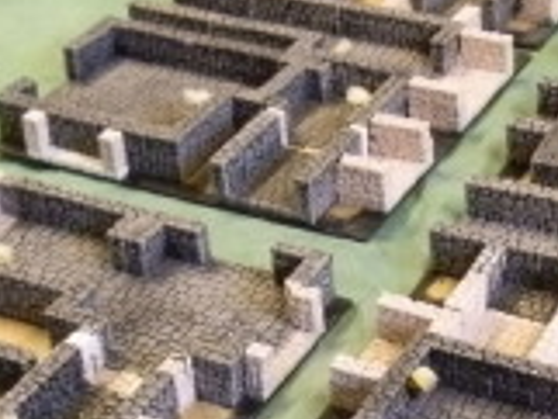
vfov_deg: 15.2
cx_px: 426
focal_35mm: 93
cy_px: 537
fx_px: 1500
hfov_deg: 20.9
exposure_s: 1/25
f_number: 3.1
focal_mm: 5
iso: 400
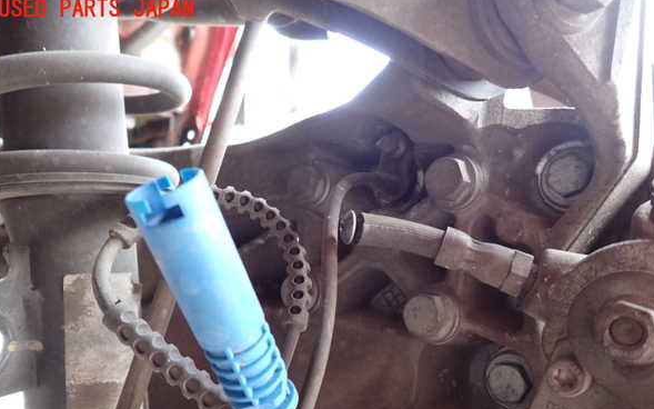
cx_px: 325
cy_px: 246
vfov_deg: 45.8
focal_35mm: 27
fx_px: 481
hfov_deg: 68.4
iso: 200
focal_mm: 4.5
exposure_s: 1/50
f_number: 2
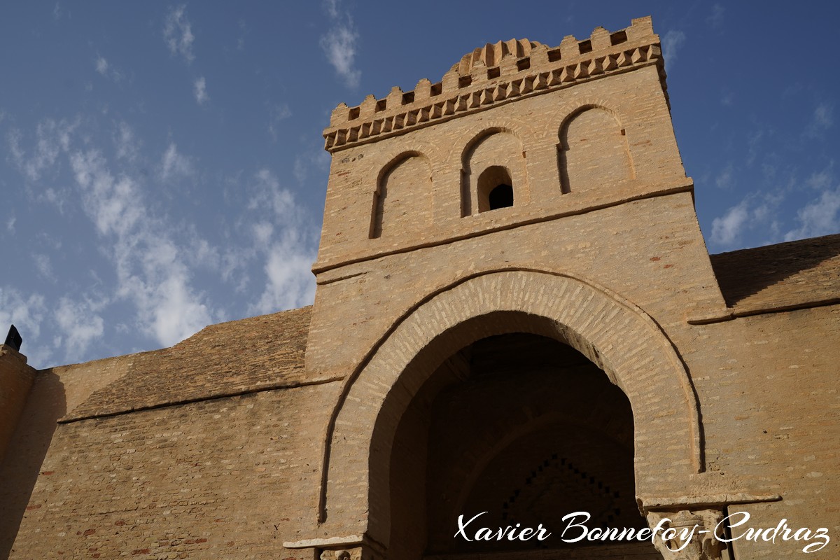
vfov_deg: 43.6
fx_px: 700
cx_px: 420
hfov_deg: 61.9
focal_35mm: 30
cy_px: 280
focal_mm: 30
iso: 100
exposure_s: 1/400
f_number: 8
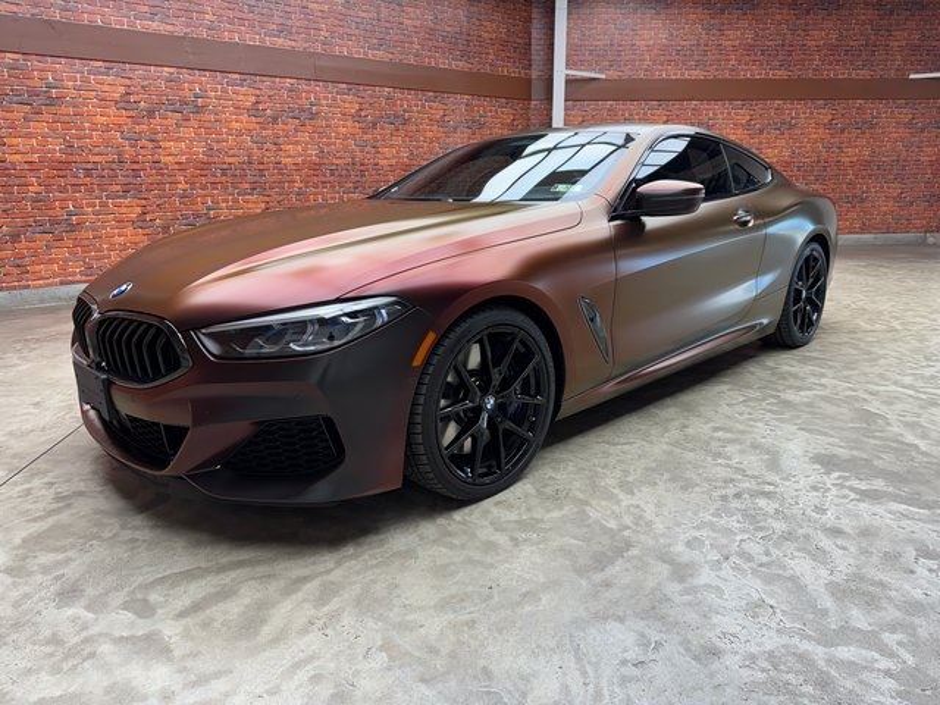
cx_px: 470
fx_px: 652
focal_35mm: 24
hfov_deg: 71.6
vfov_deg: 56.8
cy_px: 352
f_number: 1.78
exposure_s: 1/120
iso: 64
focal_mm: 6.76
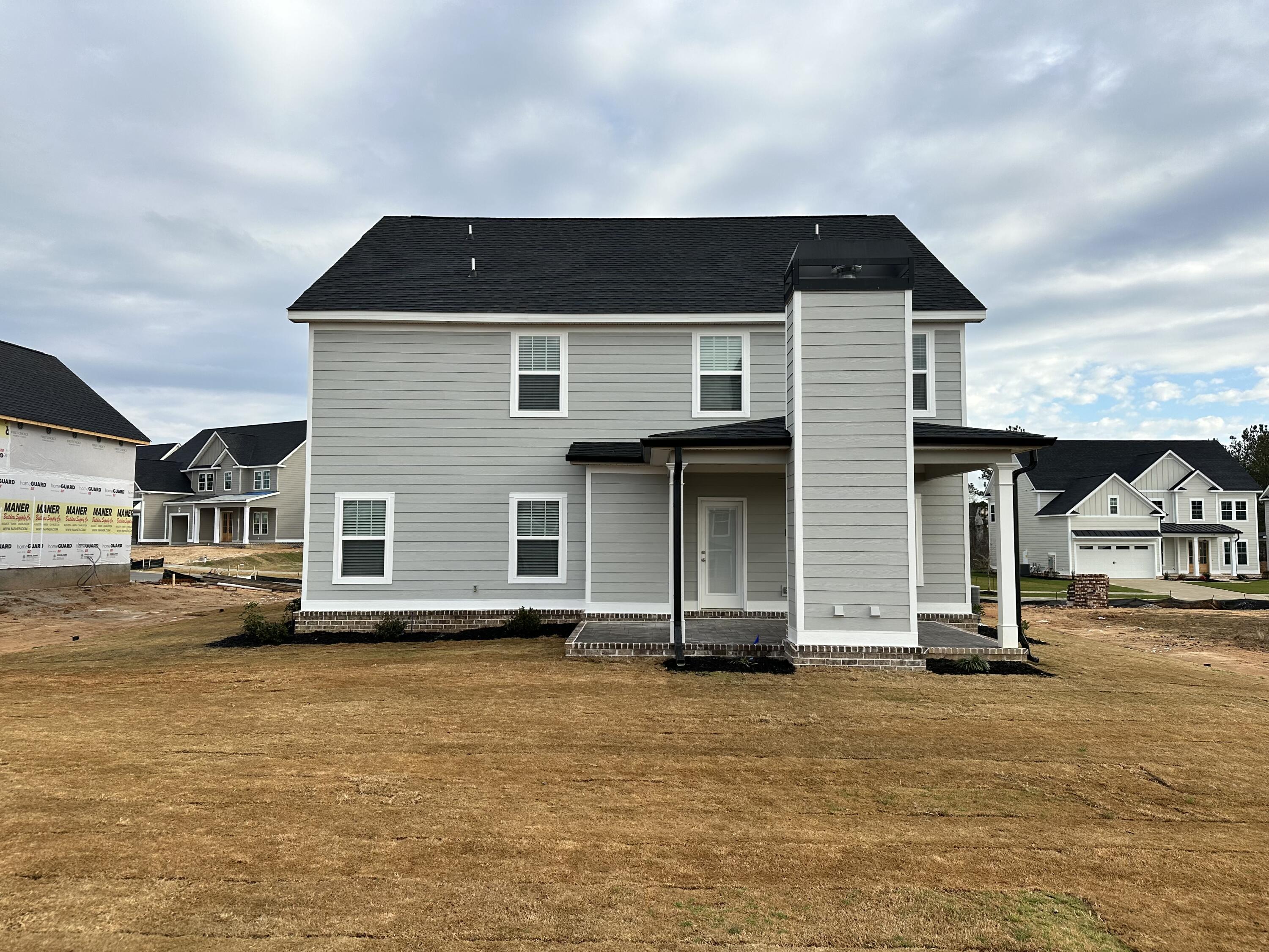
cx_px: 634
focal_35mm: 24
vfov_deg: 56.8
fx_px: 880
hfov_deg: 71.6
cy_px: 476
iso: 80
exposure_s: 1/2660
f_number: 1.78
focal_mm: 6.86
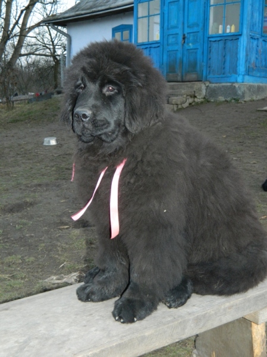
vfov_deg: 40.4
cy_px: 178
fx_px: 484
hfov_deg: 30.9
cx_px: 134
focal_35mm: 47
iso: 250
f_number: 3.6
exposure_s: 1/50
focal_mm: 8.4
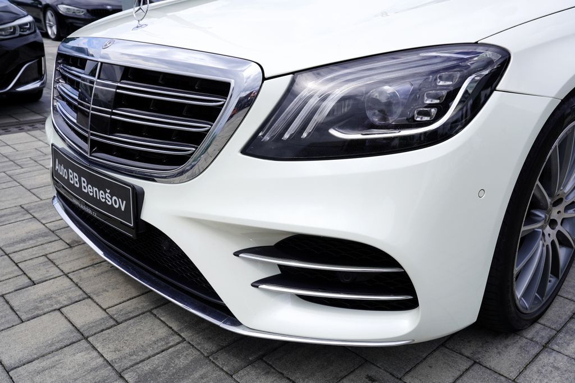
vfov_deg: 41.1
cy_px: 192
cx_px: 288
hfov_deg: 58.7
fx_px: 511
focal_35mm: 32
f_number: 10
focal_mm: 32
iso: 100
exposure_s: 1/200
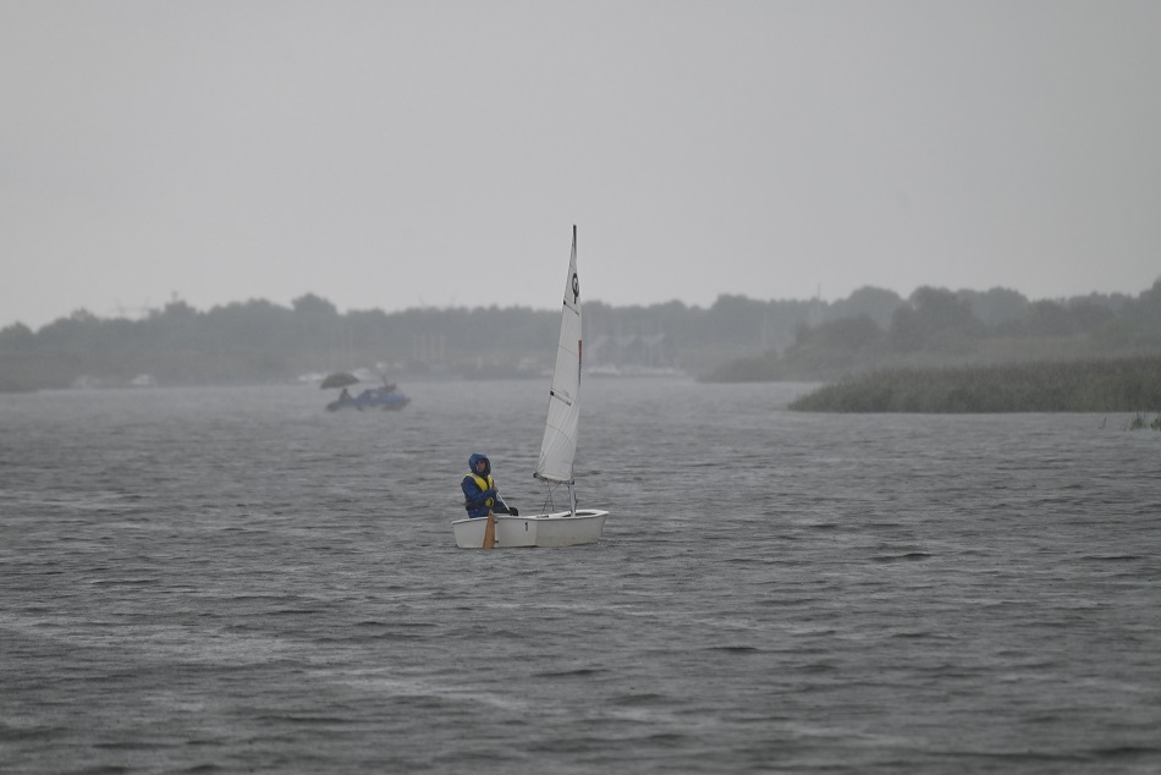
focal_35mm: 300
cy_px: 388
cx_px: 580
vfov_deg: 4.6
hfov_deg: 6.9
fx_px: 9677
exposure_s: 1/400
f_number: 5.6
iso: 400
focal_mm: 300
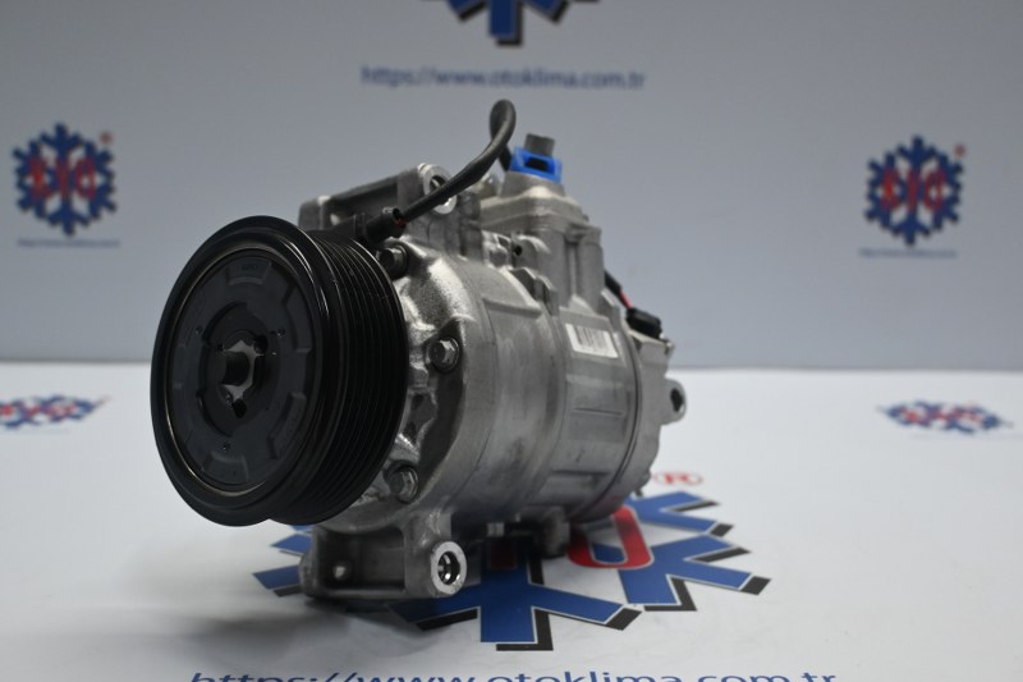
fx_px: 1065
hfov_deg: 51.3
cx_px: 512
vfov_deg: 35.5
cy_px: 341
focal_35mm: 38
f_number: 4.2
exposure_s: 1/125
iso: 900
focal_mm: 25
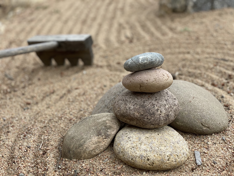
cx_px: 117
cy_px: 88
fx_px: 352
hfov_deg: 36.8
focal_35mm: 52
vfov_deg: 28.0
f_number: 2
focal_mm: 6
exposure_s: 1/424
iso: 20
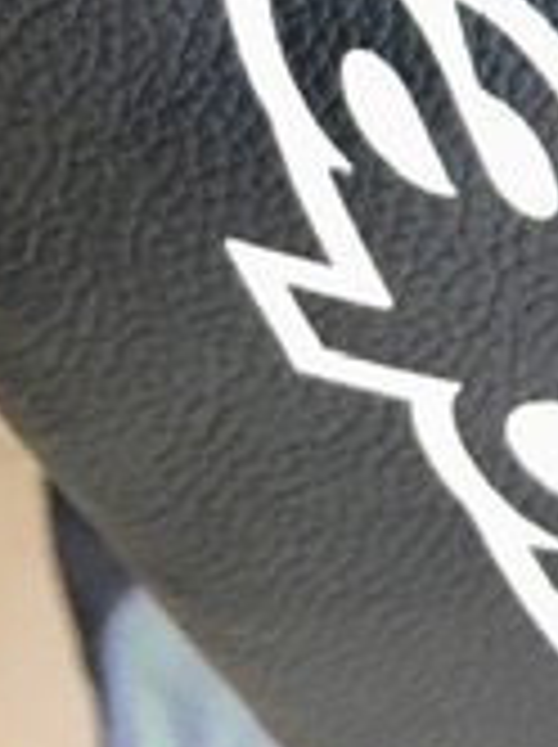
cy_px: -198
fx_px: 2413
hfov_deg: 12.2
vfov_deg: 16.7
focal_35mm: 112
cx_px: 958
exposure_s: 1/33
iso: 200
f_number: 2.2
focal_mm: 4.15
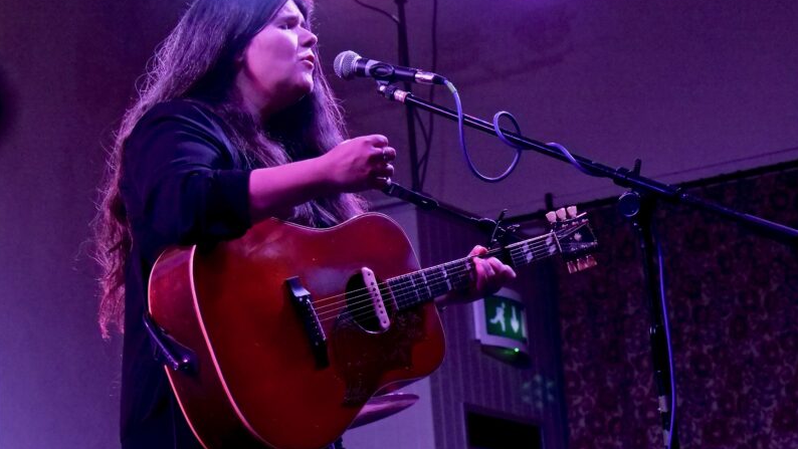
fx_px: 2138
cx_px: 399
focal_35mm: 101
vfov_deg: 12.0
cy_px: 174
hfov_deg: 21.1
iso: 5000
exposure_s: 1/320
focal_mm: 46
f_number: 4.9
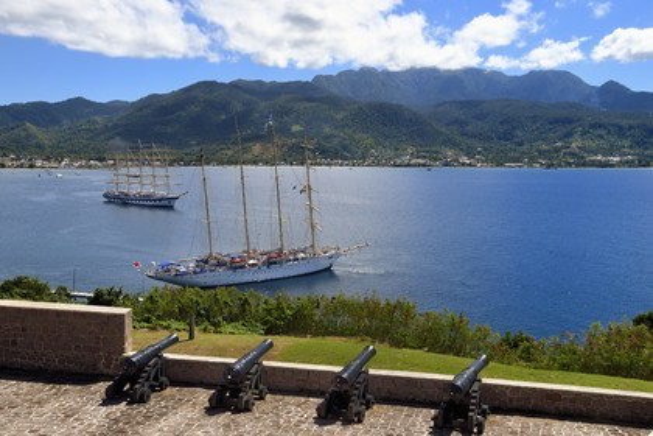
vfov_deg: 31.9
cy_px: 218
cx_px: 326
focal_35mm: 42
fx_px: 762
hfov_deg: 46.4
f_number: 14
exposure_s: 1/250
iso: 200
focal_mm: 42
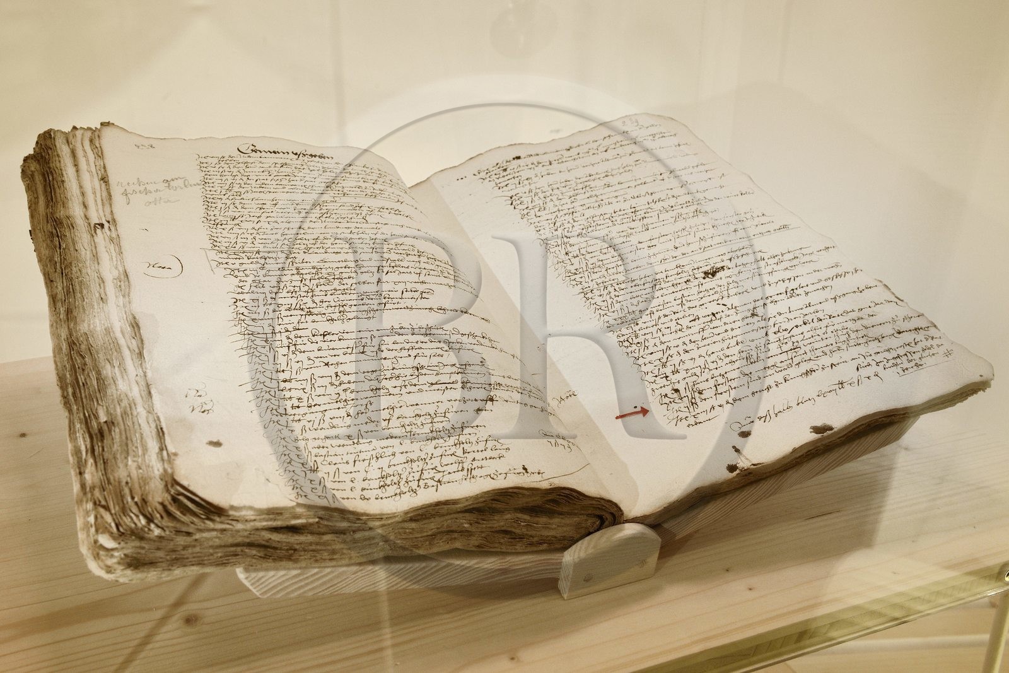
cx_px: 504
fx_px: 1009
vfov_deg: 36.9
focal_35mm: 36
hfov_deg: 53.1
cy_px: 336
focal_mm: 36
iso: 1600
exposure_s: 1/60
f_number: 13
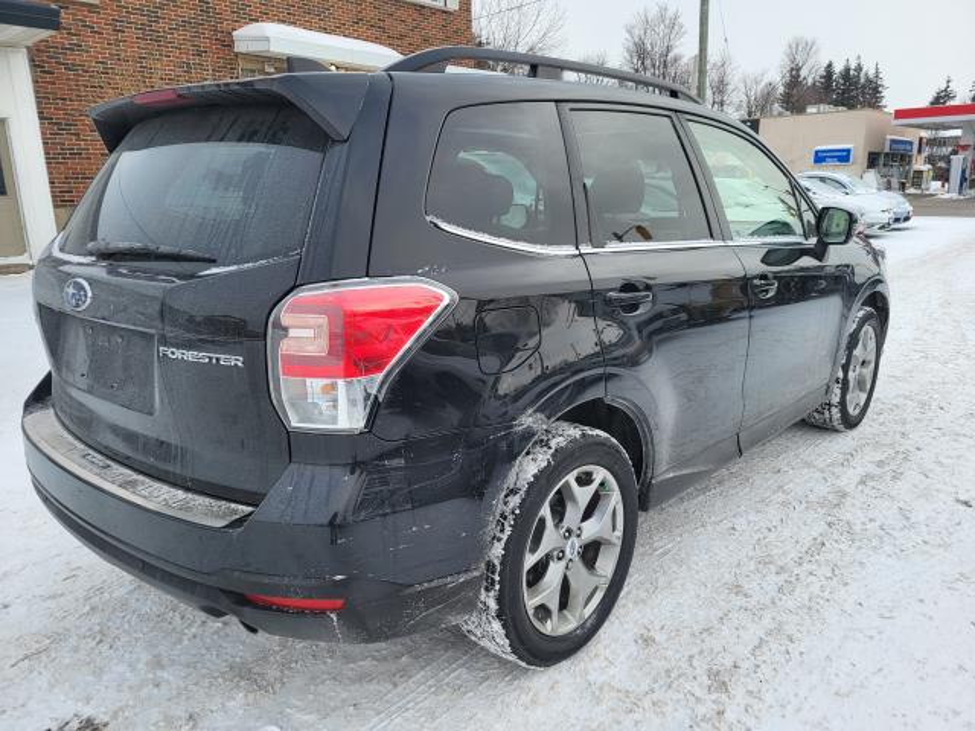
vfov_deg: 53.1
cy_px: 366
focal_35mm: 26
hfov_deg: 67.3
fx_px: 732
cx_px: 488
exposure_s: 1/742
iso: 40
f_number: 1.8
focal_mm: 5.4
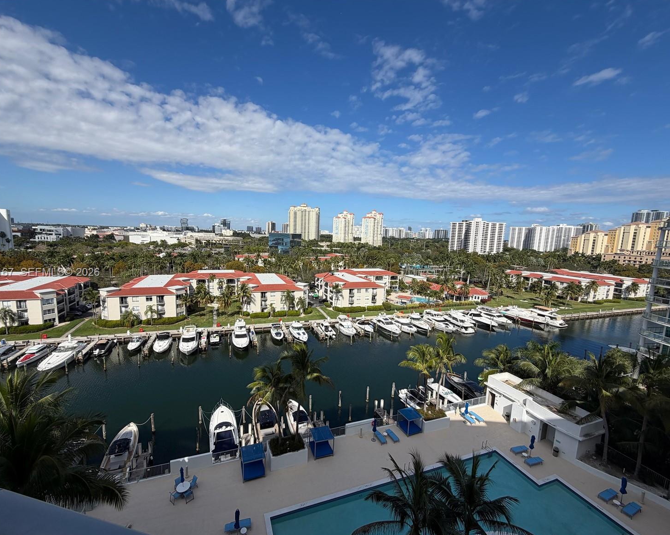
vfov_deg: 84.0
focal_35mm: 15
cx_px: 324
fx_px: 297
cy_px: 273
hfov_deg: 96.8
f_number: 2.2
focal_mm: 2.22
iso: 20
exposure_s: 1/1368
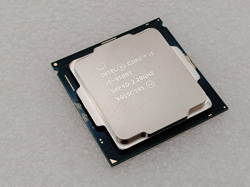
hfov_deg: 29.0
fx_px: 484
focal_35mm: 67
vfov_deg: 21.9
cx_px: 125
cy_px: 94
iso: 50
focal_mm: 4.36
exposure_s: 1/279
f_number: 1.8
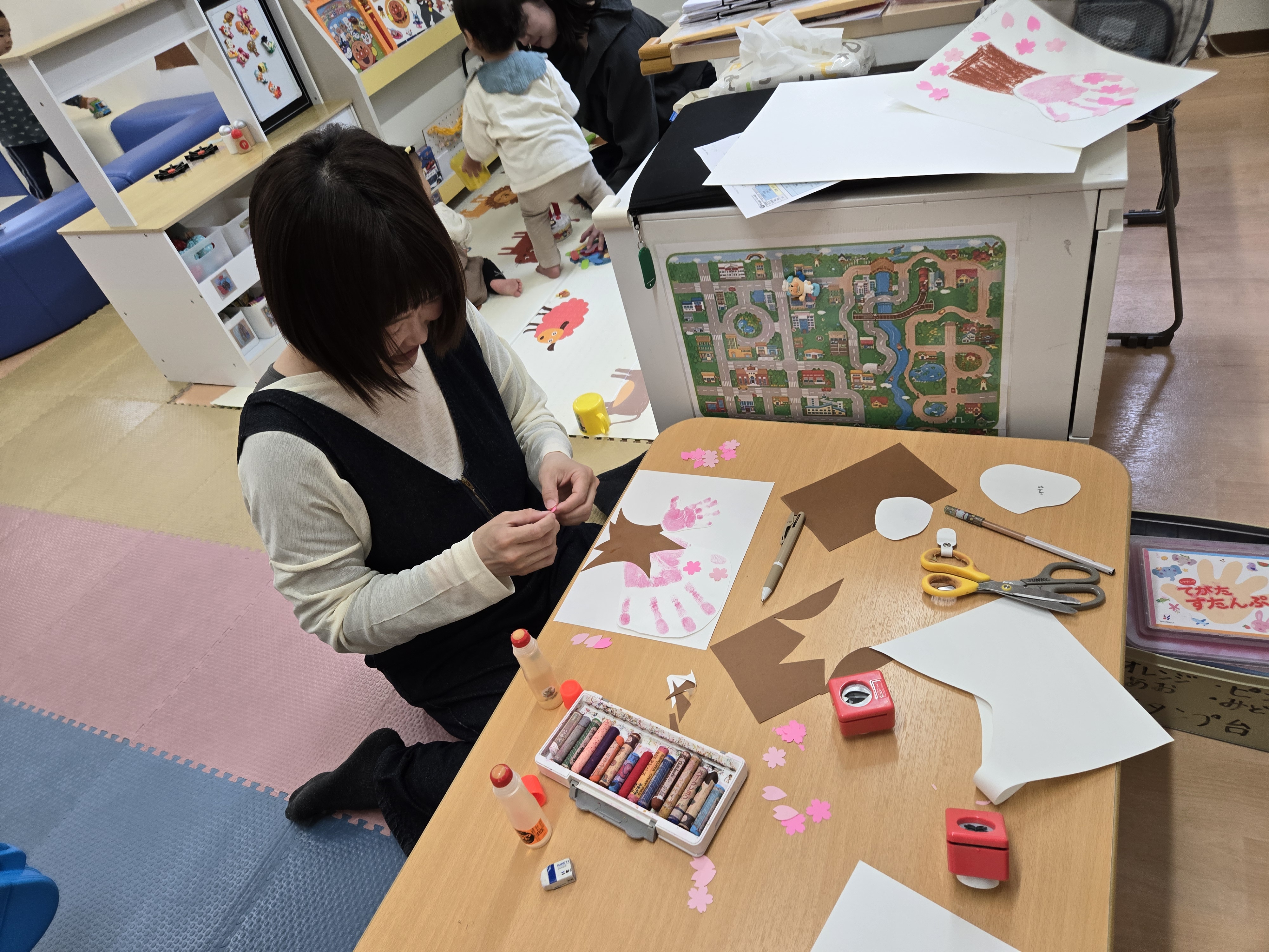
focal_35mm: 23
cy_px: 476
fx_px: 843
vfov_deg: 58.9
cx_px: 634
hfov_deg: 73.9
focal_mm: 5.4
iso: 100
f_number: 1.8
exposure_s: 1/100
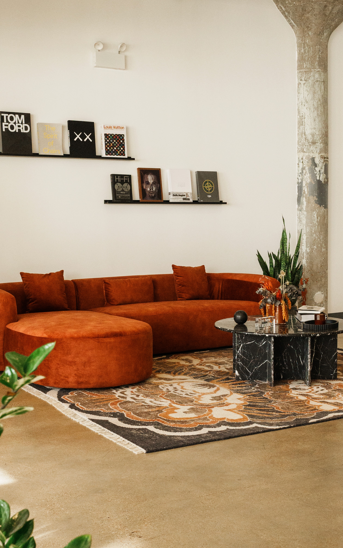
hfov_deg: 26.3
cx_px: 174
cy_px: 294
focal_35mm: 49
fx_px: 733
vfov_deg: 41.0
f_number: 8
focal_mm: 28
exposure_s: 1/160
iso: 2500
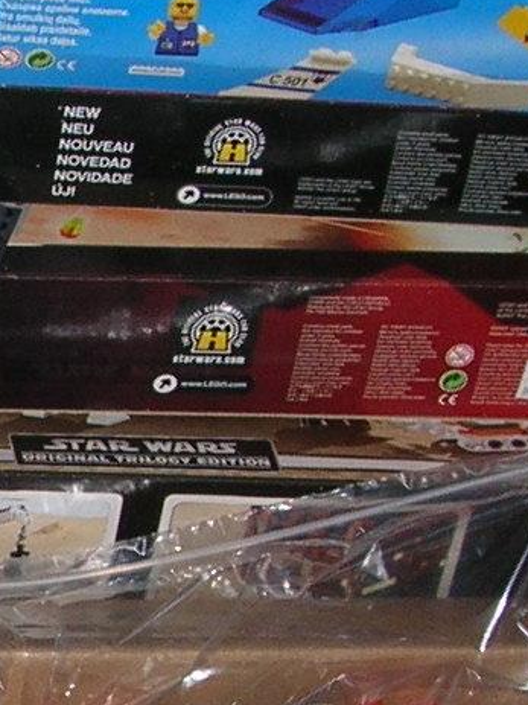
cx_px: -463
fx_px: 3520
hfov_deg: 8.2
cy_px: 623
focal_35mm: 173
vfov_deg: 11.4
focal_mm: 5.8
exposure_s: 1/60.1
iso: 50
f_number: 2.8
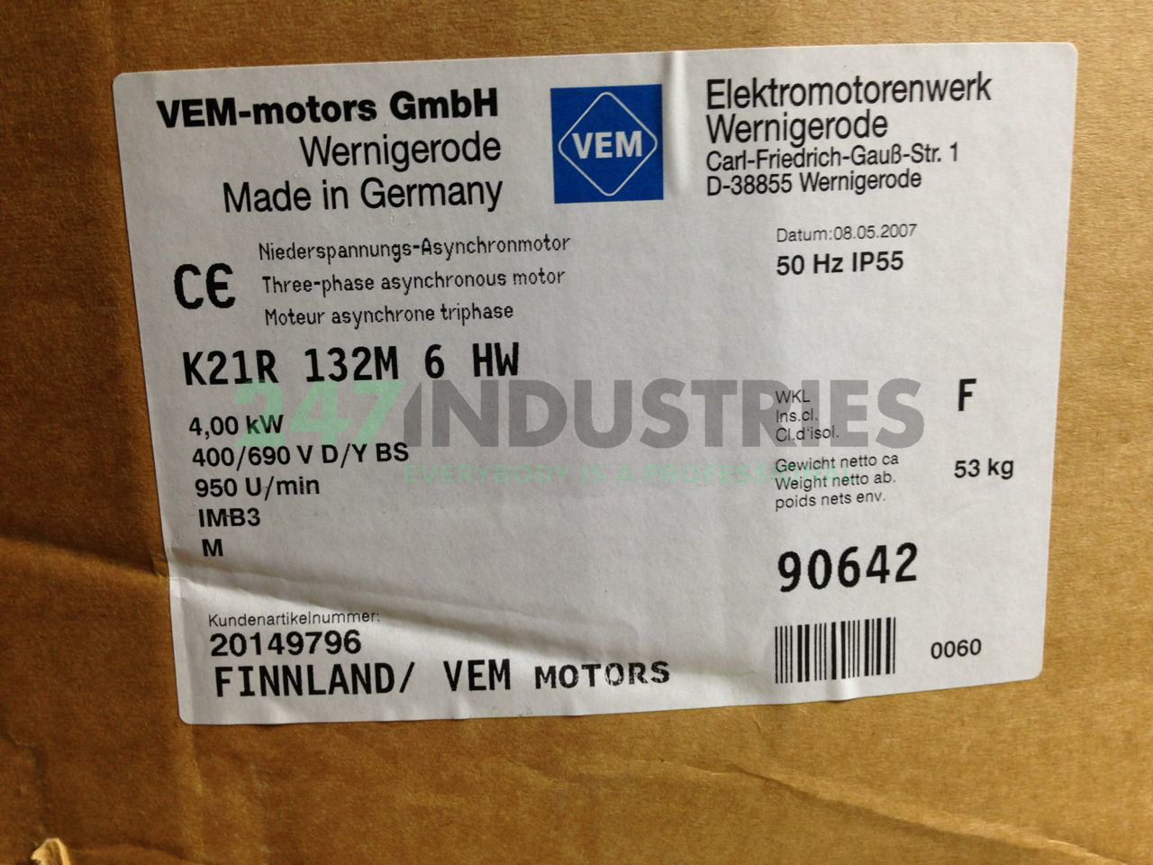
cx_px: 576
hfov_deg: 55.4
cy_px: 432
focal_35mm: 33
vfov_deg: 42.9
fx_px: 1099
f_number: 2.4
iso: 50
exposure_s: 1/24
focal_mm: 4.12
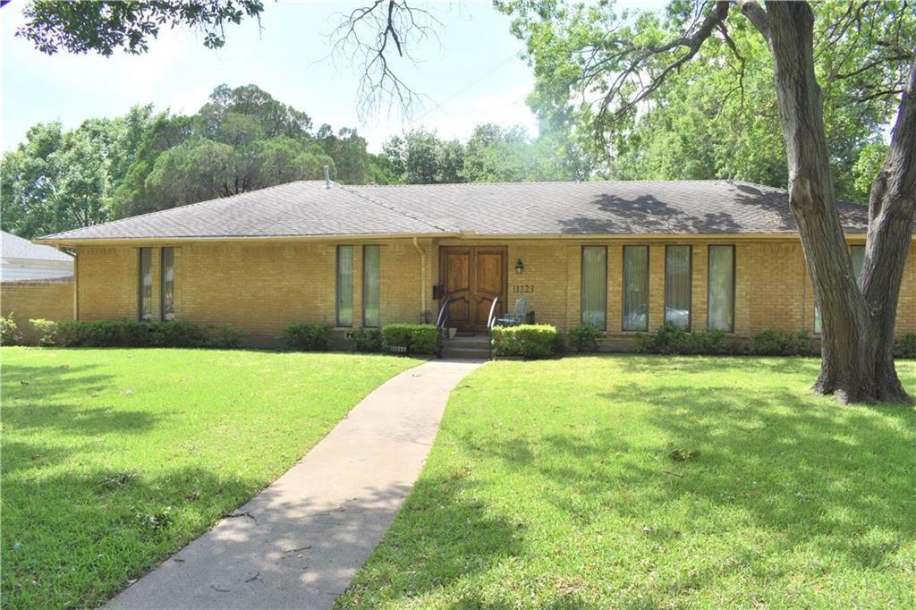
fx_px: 687
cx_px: 458
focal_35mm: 27
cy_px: 305
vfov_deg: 47.9
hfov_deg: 67.4
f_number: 7.1
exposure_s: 1/200
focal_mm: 18
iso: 100
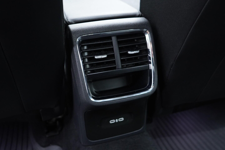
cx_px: 112
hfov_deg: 53.1
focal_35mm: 36
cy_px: 75
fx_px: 225
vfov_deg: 36.9
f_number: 2.8
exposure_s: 1/40
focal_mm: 24
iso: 1250
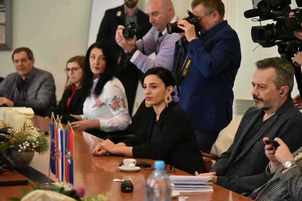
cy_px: 100
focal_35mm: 120
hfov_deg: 17.1
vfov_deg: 11.4
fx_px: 1007
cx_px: 151
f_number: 4
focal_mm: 120
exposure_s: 1/800
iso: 10000
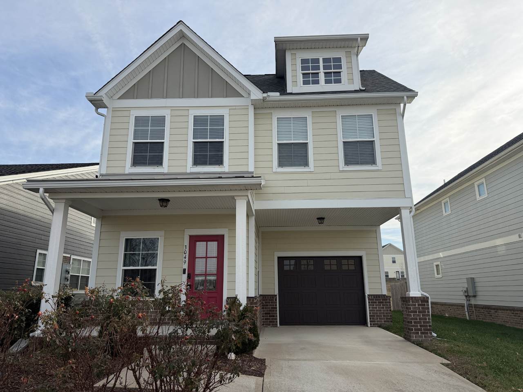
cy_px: 196
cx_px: 262
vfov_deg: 56.8
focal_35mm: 24
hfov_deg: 71.6
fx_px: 363
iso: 100
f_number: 1.78
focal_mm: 6.76
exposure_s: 1/5319
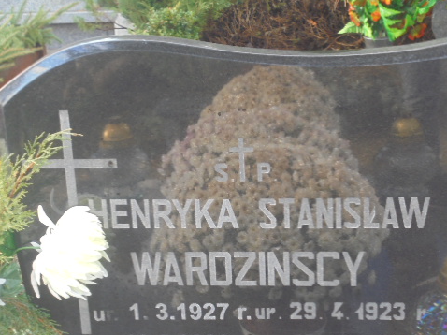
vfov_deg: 19.6
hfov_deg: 26.0
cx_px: 224
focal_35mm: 75
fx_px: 968
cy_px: 220
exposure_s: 1/30
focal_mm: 10.1
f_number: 5.2
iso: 160
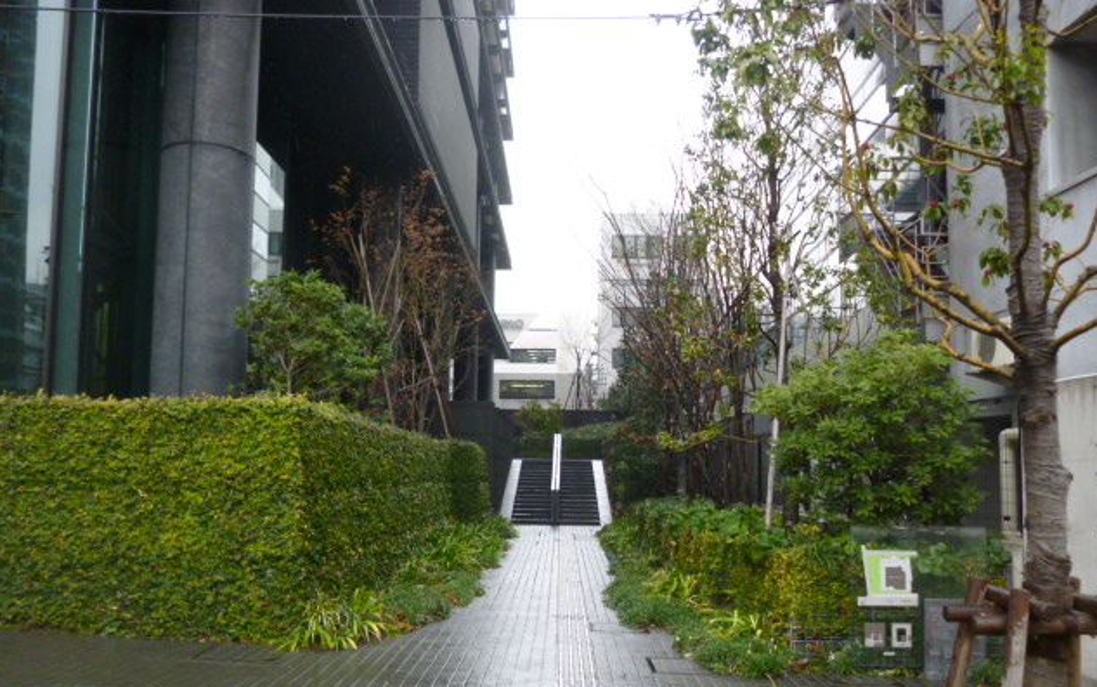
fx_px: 897
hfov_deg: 62.9
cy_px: 402
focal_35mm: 30
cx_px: 549
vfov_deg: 41.7
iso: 400
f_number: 3.1
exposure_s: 1/125
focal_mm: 5
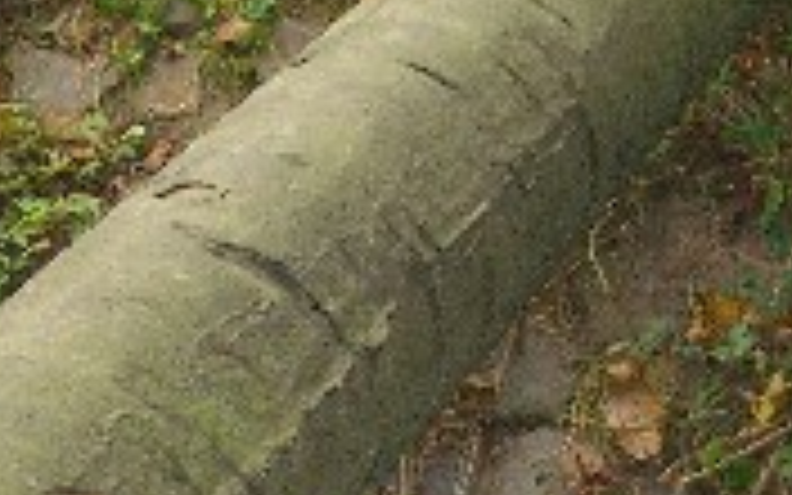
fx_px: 4317
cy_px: 893
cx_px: 160
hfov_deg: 10.5
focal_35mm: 200
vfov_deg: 6.4
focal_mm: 11.8
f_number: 3.6
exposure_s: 1/60
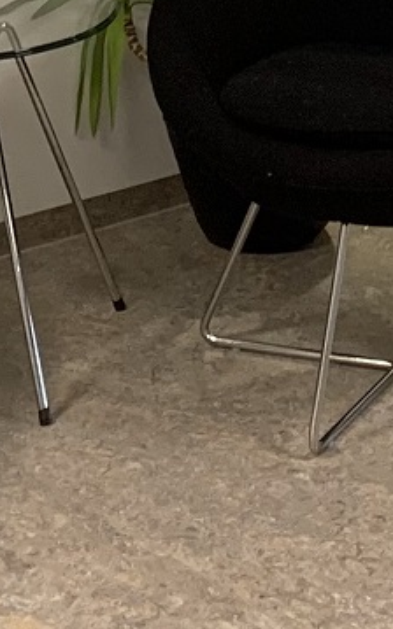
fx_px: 2677
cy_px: -583
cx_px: 653
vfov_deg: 12.1
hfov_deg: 8.2
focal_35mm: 156
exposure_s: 1/60
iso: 100
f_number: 1.8
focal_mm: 4.25
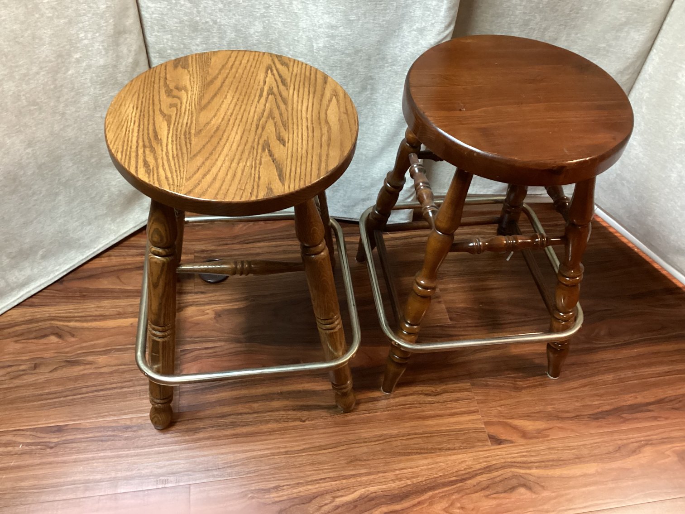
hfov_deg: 58.3
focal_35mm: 31
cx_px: 342
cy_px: 257
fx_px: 613
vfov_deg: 45.4
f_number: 2.4
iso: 500
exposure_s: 1/30
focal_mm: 3.3
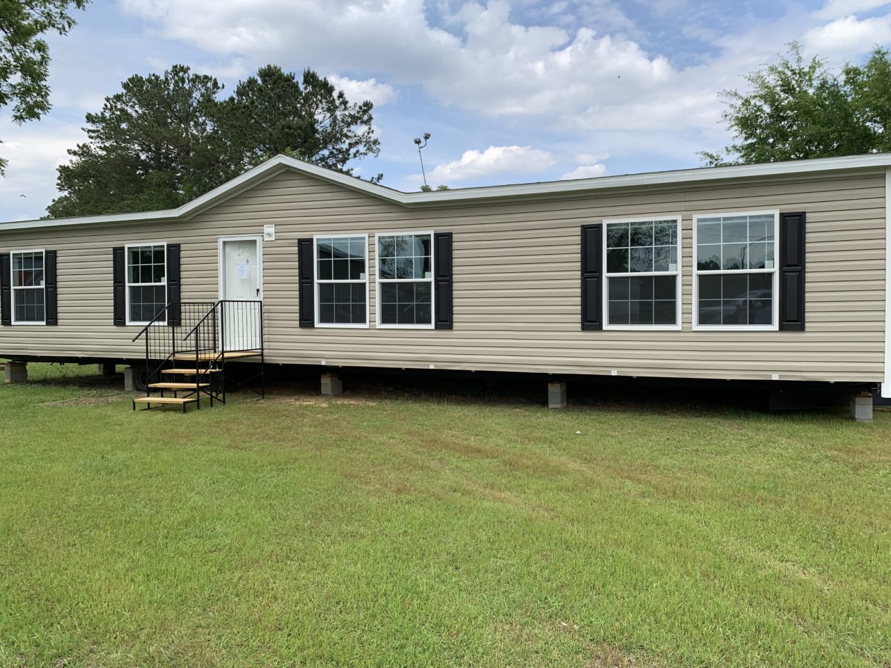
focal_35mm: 26
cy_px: 334
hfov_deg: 67.3
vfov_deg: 53.1
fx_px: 669
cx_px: 446
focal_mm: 4.25
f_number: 1.8
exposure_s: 1/1513
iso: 25
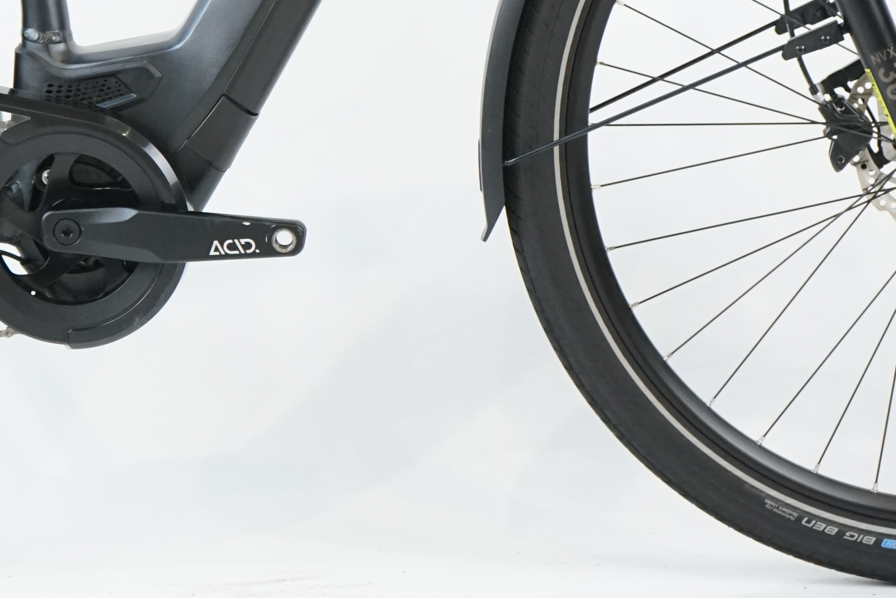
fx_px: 4231
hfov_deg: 12.1
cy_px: -172
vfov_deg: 8.0
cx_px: 258
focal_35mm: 170
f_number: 5.6
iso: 2000
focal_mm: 62
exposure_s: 1/200
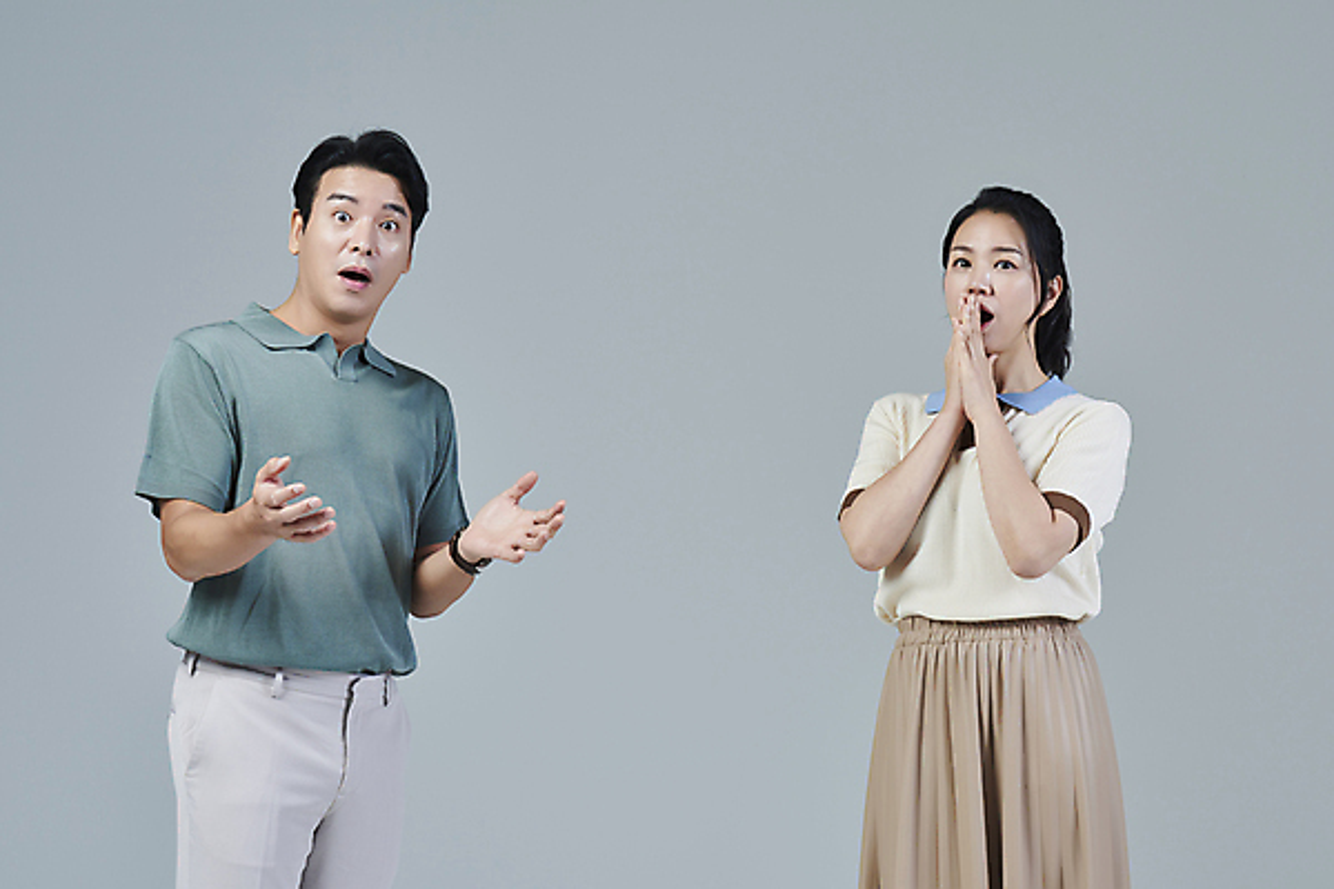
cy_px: 444
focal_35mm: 86
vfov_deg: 15.9
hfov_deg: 23.6
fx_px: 3187
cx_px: 667
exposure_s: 1/125
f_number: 14
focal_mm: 86
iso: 100
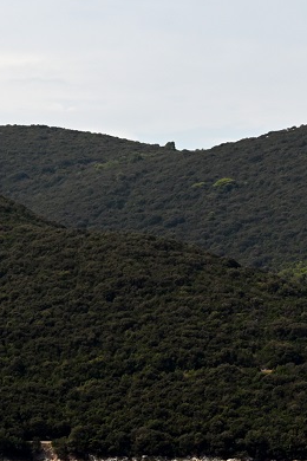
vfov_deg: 8.2
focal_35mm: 250
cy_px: 64
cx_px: 289
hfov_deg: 5.5
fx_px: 3198
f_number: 7.1
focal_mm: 75
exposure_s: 1/800
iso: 100
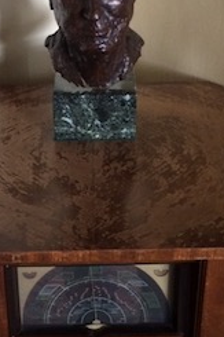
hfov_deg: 18.4
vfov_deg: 26.9
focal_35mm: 74
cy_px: 268
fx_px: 692
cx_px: 89
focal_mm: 4.15
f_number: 2.2
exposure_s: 1/17
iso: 320
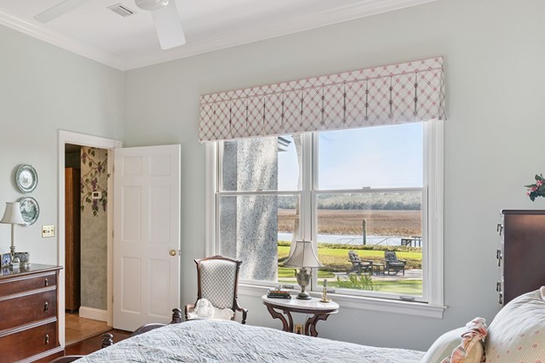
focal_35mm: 30
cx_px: 123
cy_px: 224
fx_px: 454
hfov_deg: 58.0
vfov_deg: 43.3
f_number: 8
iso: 250
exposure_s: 1/10
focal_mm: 17
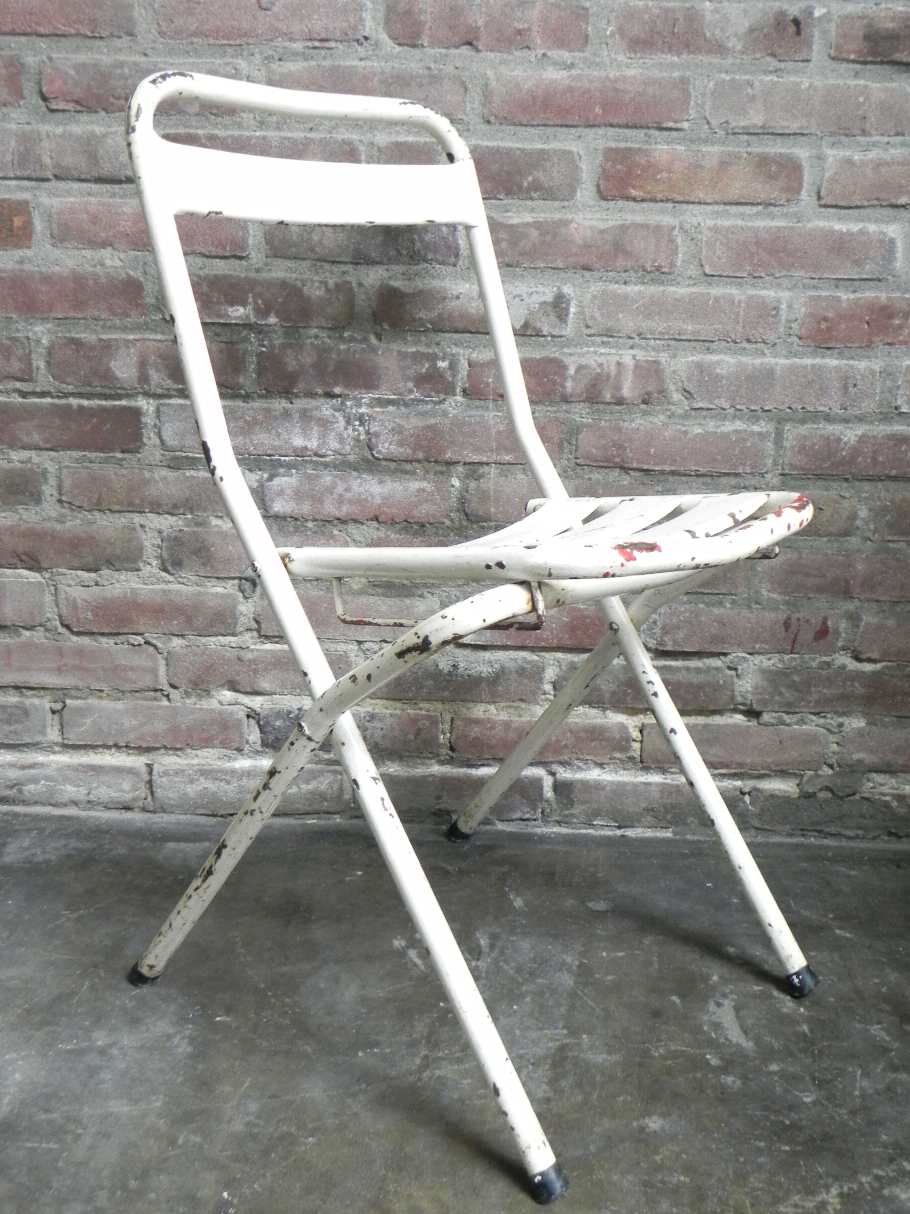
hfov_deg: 38.7
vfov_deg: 50.1
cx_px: 455
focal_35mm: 37
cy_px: 607
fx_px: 1297
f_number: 3.2
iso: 400
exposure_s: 1/12.5
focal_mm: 6.6
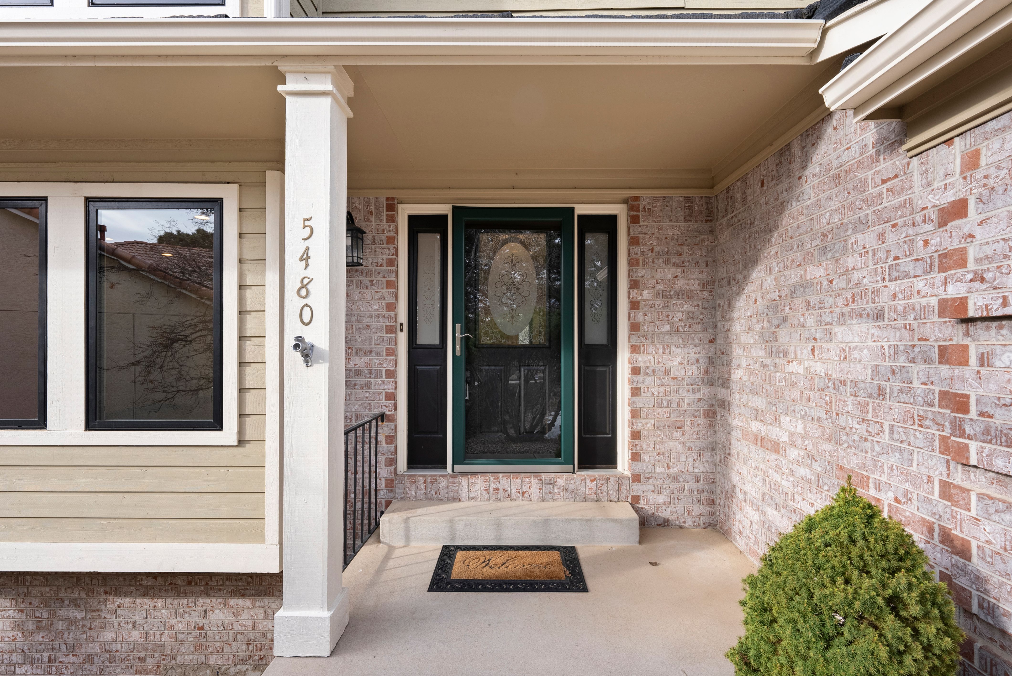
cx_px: 506
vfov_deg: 73.8
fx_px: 450
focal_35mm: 16
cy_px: 338
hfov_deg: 96.7
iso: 320
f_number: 9
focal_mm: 16
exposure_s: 1/40
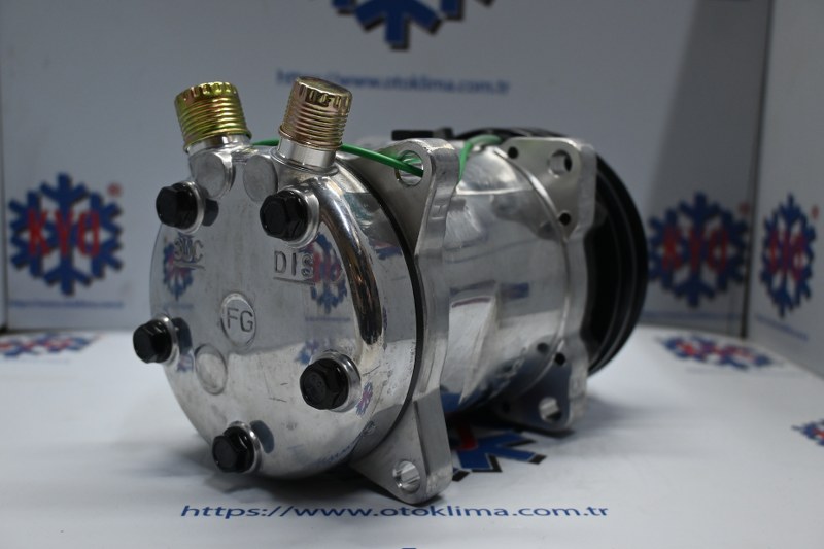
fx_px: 858
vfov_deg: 35.5
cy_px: 274
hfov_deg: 51.3
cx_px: 412
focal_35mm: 38
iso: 720
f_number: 4.2
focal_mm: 25
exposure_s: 1/125
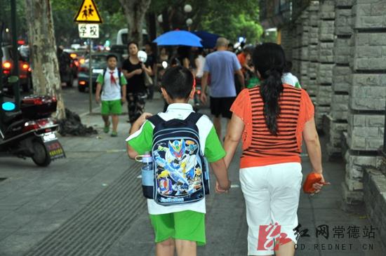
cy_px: 128
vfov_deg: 15.7
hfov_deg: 23.4
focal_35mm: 87
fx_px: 931
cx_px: 193
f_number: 5
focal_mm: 58
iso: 800
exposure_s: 1/60
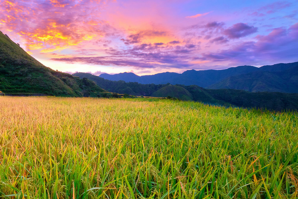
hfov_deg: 74.9
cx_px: 89
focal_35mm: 22
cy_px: 86
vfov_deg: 57.0
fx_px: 182
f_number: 4.5
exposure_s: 1/60
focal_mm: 10
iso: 200
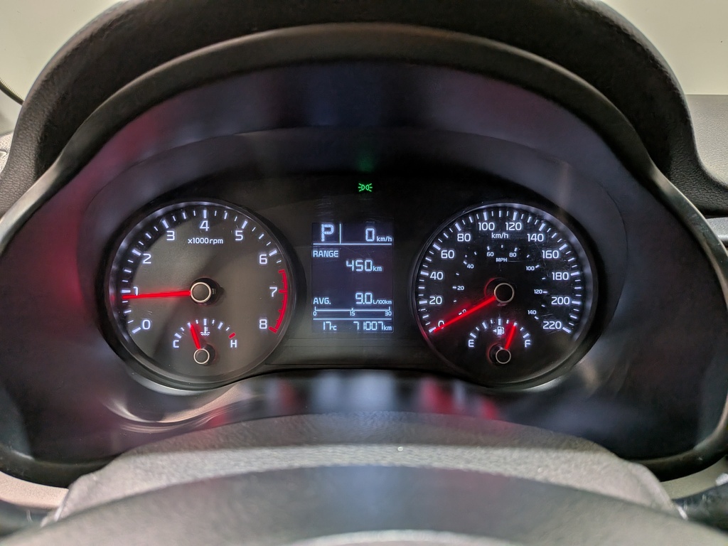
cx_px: 364
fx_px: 505
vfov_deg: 56.8
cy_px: 273
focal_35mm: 24
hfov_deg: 71.6
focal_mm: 4.53
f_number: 1.7
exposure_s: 1/114
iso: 32
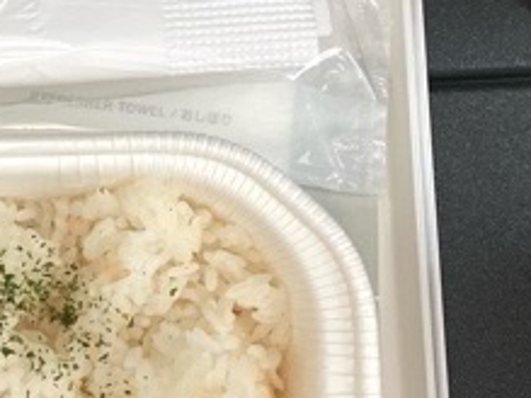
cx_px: 158
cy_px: 80
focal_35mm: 76
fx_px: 1165
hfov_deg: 25.5
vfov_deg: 19.2
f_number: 1.6
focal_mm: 4.2
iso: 400
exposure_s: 1/55
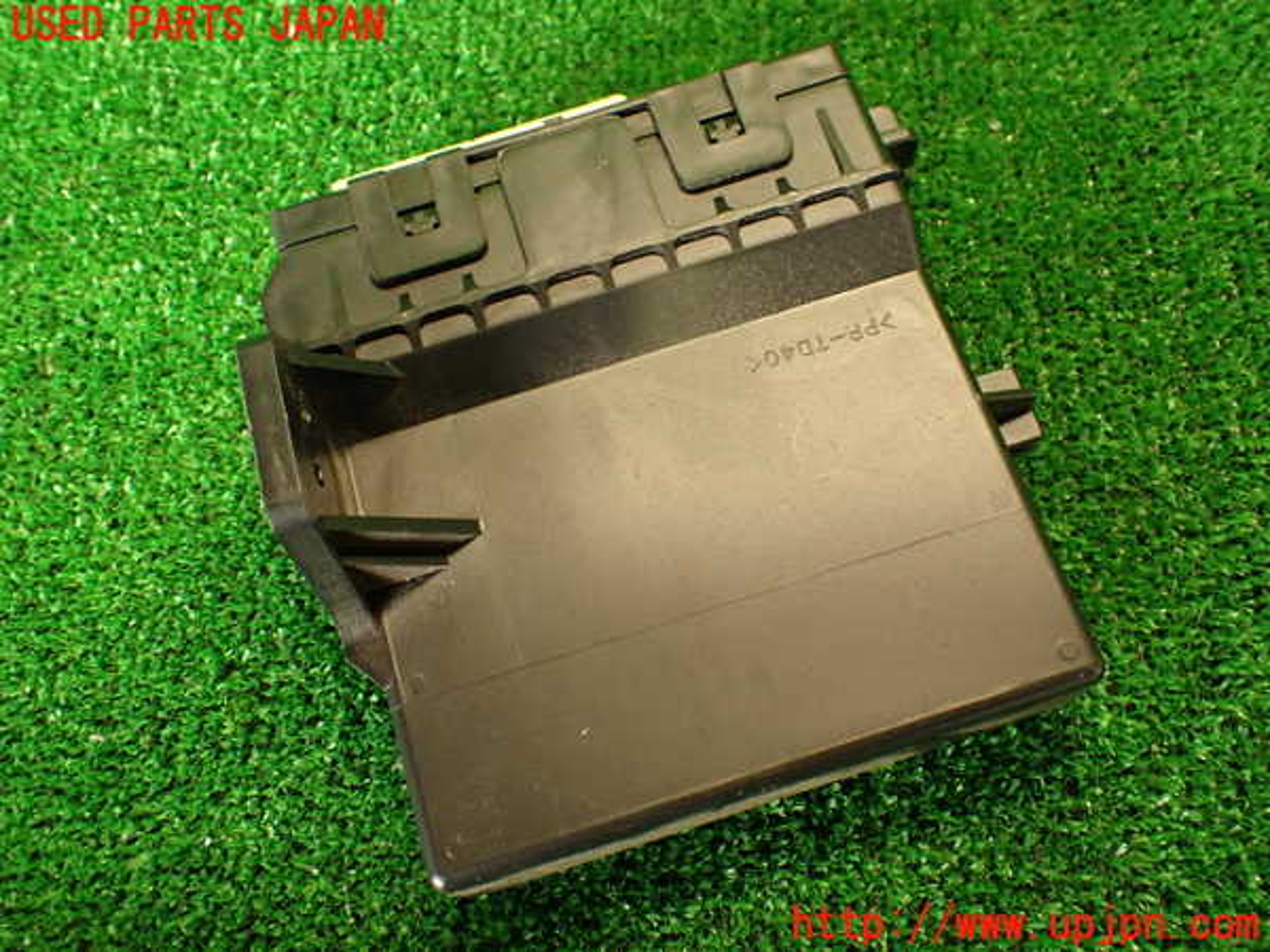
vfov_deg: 44.2
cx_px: 635
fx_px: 1174
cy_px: 476
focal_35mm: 32
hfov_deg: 56.8
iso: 320
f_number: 2.4
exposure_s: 1/30
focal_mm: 5.79
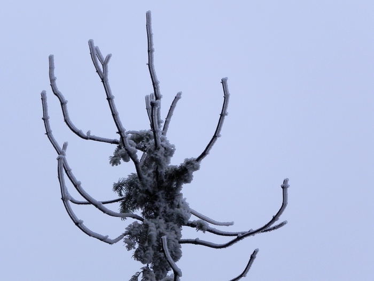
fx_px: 1750
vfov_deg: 9.2
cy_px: 140
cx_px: 187
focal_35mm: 162
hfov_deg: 12.2
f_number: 6.3
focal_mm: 28.8
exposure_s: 1/365
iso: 160
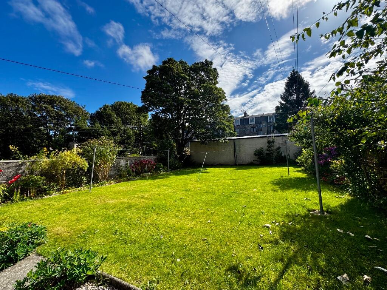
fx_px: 157
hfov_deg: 102.1
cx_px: 194
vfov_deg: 85.7
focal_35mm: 14
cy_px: 145
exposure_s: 1/1094
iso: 40
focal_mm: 2.22
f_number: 2.2
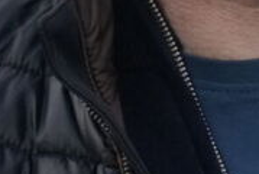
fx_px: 19284
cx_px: 321
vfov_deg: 0.5
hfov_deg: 0.8
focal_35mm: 2676
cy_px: -130
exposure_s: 1/1000
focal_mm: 400
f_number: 5.6
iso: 3200
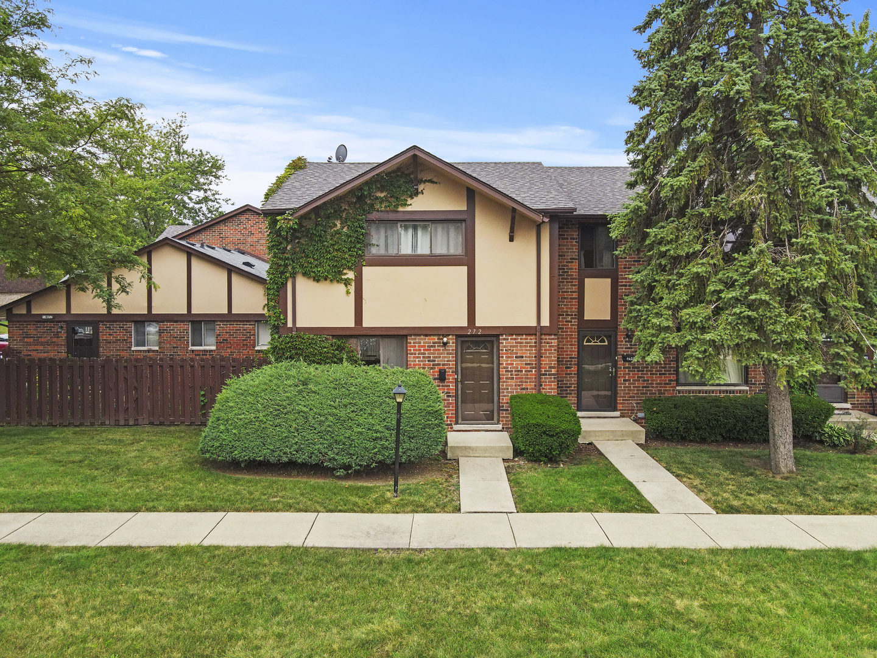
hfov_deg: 71.6
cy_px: 329
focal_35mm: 24
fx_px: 608
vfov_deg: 56.8
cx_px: 438
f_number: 2.8
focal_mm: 4.5
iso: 100
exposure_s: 1/350
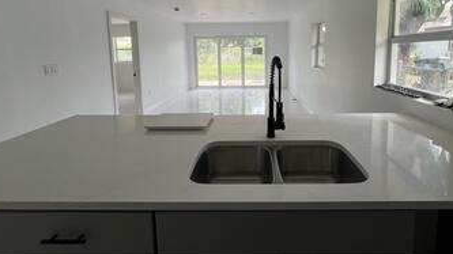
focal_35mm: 17
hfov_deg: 95.5
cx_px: 253
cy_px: 73
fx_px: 204
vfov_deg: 61.3
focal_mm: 1.57
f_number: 1.8
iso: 40
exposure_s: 1/99
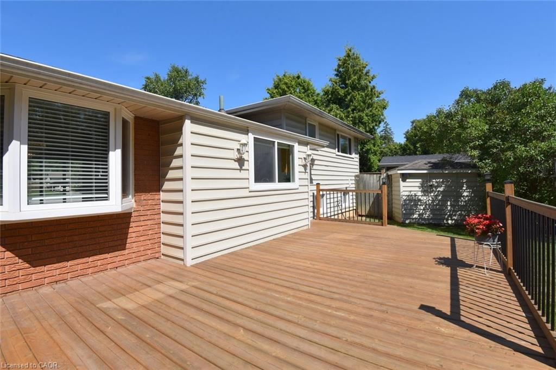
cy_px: 185
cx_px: 278
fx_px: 247
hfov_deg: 96.8
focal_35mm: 16
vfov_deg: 73.7
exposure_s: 1/500
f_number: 11
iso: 200
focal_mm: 16
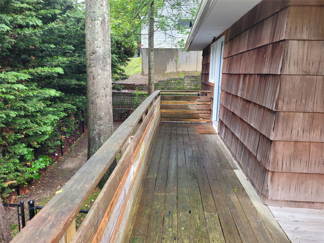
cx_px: 162
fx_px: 243
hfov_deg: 67.3
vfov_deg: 53.1
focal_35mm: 26
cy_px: 122
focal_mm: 5.4
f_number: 1.8
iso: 160
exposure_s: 1/120
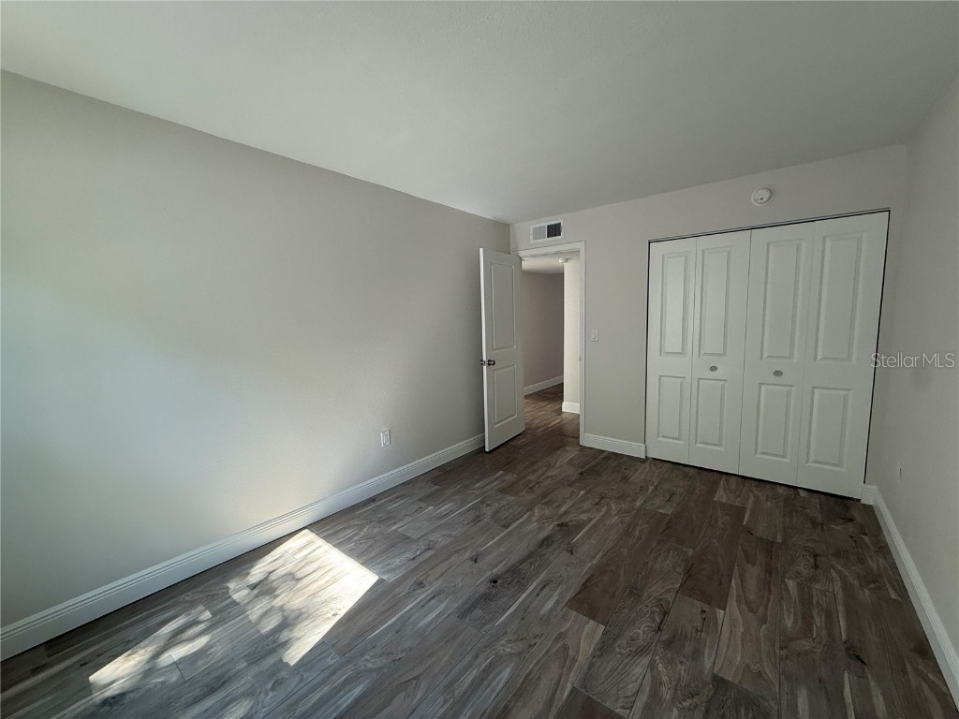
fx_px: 388
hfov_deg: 102.1
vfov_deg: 85.7
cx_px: 480
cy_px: 360
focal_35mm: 14
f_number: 2.2
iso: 160
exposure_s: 1/99
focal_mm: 2.22
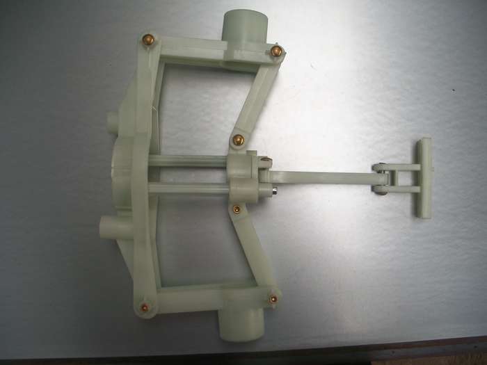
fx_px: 492
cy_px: 182
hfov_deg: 52.6
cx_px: 244
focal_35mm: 35
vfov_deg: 40.7
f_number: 3.1
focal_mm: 6.3
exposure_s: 1/200
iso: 80
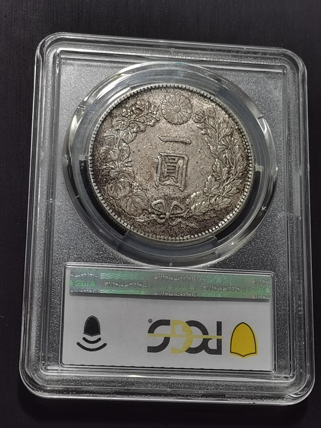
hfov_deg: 18.2
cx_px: 160
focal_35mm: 81
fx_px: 1002
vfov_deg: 24.1
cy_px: 214
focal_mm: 5.58
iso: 50
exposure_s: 1/171
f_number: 1.8
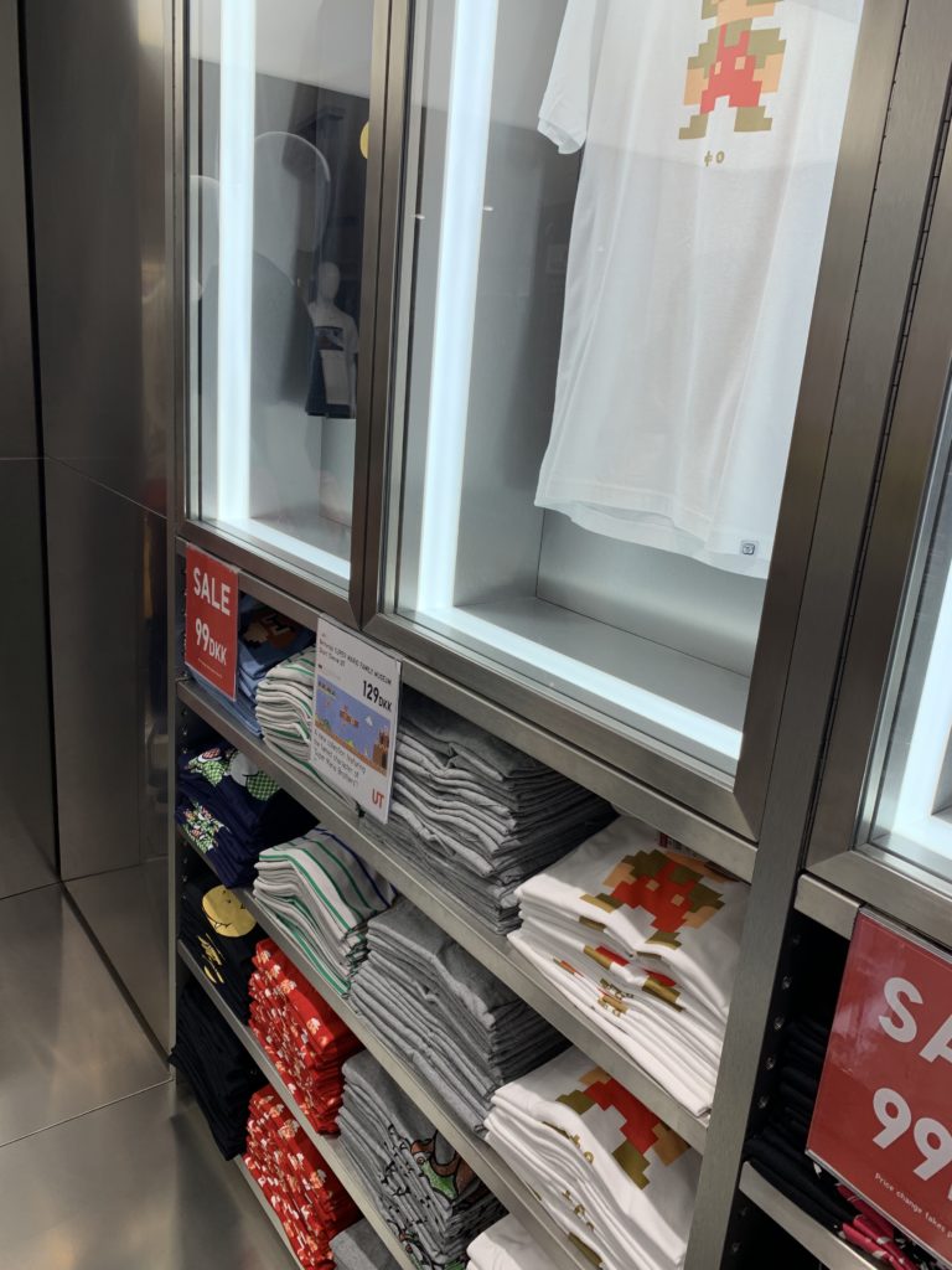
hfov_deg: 53.1
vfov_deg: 67.3
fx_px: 953
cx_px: 476
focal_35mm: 26
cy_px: 635
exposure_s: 1/207
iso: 25
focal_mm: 4.25
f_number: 1.8
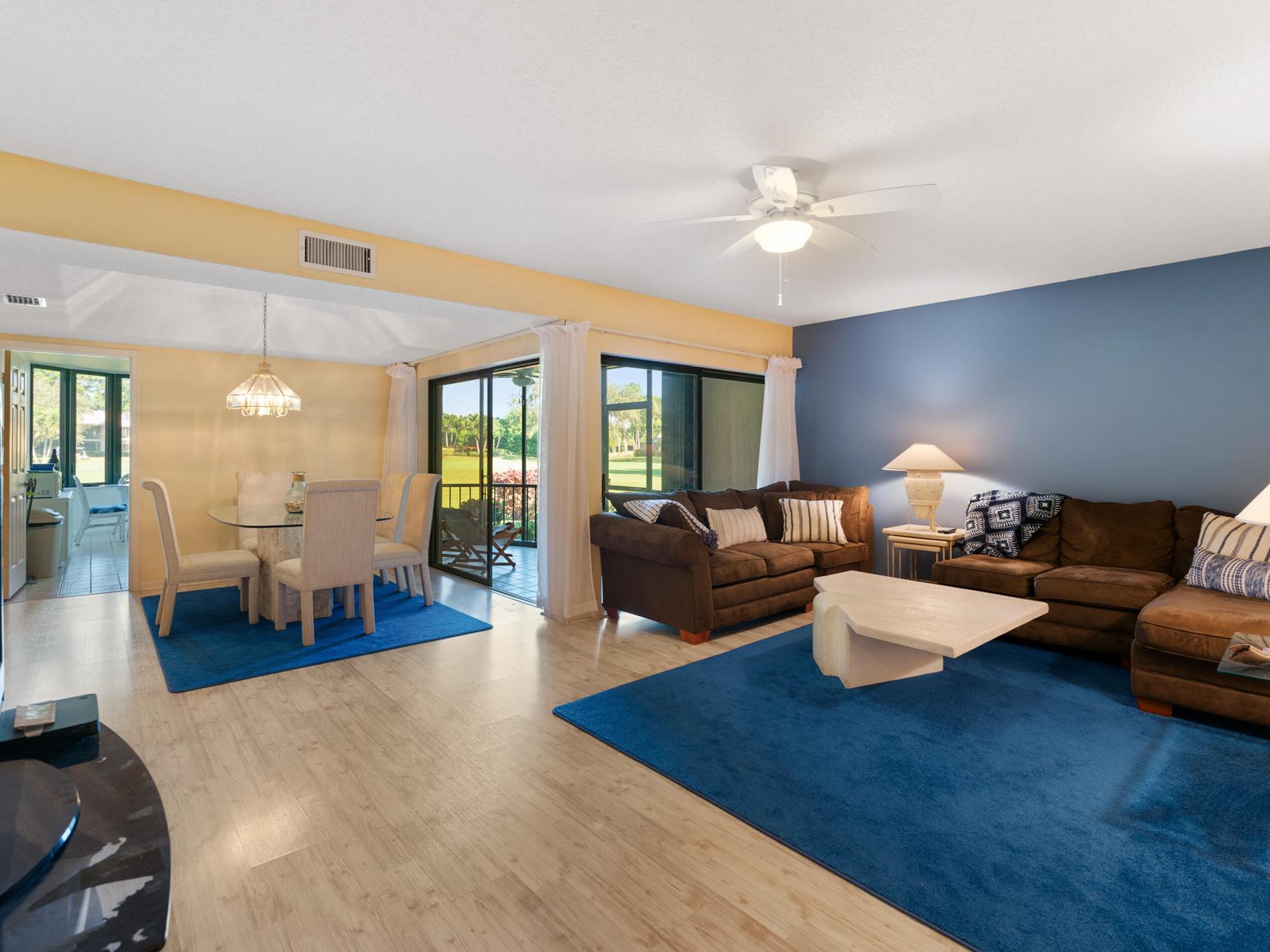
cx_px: 642
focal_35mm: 17
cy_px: 485
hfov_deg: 92.1
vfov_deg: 75.7
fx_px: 612
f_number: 6.3
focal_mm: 14.6
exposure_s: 1/4
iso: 320
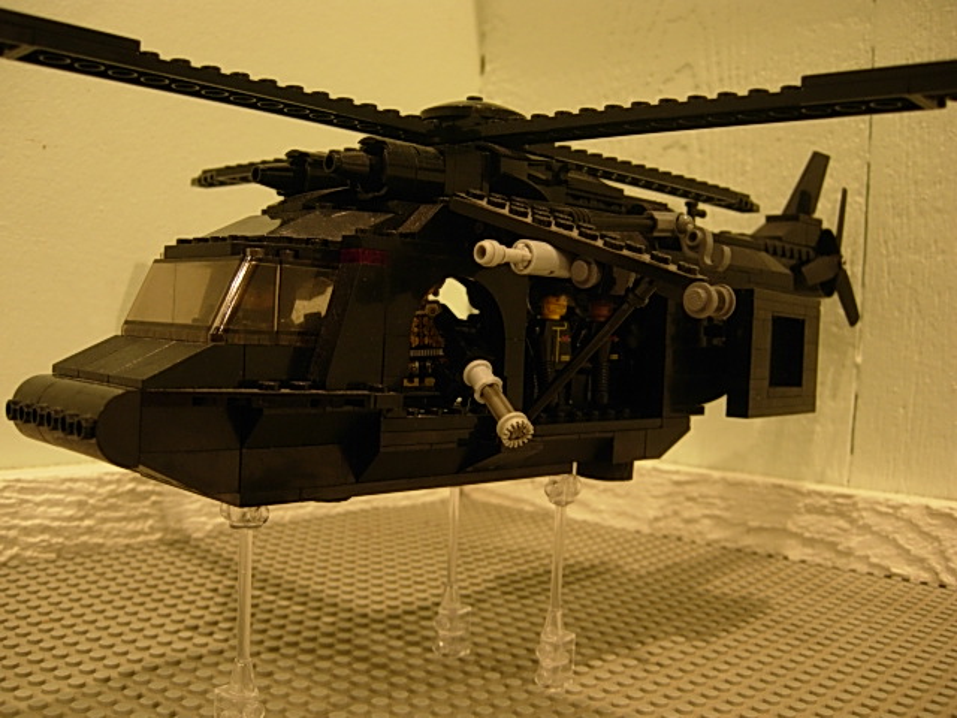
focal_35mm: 36
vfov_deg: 39.7
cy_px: 359
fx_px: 995
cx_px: 478
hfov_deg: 51.4
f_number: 2.7
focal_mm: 7.5
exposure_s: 1/4
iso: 133
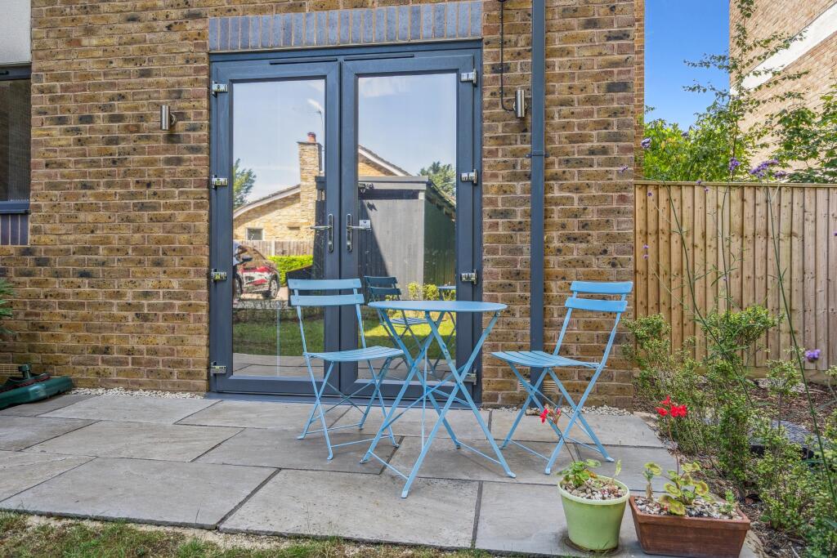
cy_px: 279
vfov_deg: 53.1
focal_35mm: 24
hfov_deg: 73.7
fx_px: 558
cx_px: 418
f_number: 4.5
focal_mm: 24
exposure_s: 1/640
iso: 500
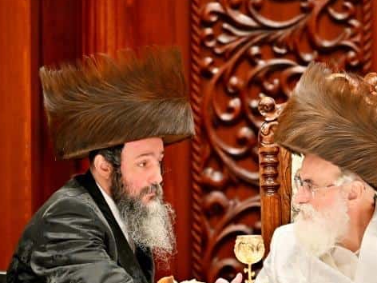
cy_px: 190
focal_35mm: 625
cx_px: 287
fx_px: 6807
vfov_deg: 2.4
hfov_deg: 3.2
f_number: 2.8
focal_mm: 200
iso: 200
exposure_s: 1/200
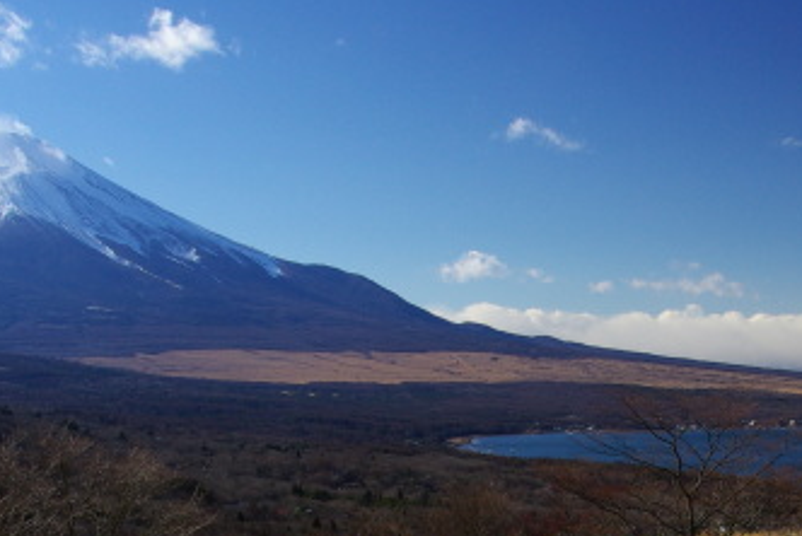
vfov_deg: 20.3
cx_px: 527
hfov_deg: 30.5
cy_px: 503
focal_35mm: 65
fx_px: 1460
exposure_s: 1/30
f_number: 16
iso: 200
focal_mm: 18.13
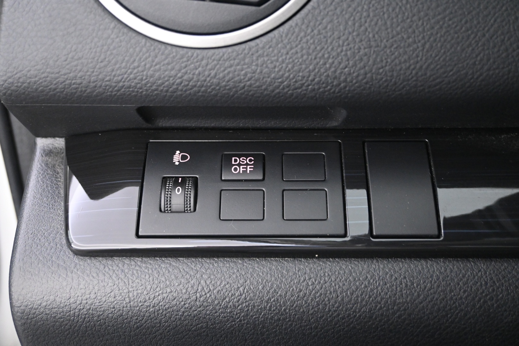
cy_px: 173
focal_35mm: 41
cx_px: 260
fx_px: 595
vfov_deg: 32.4
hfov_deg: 47.2
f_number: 4.5
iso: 3200
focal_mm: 27.5
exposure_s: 1/13
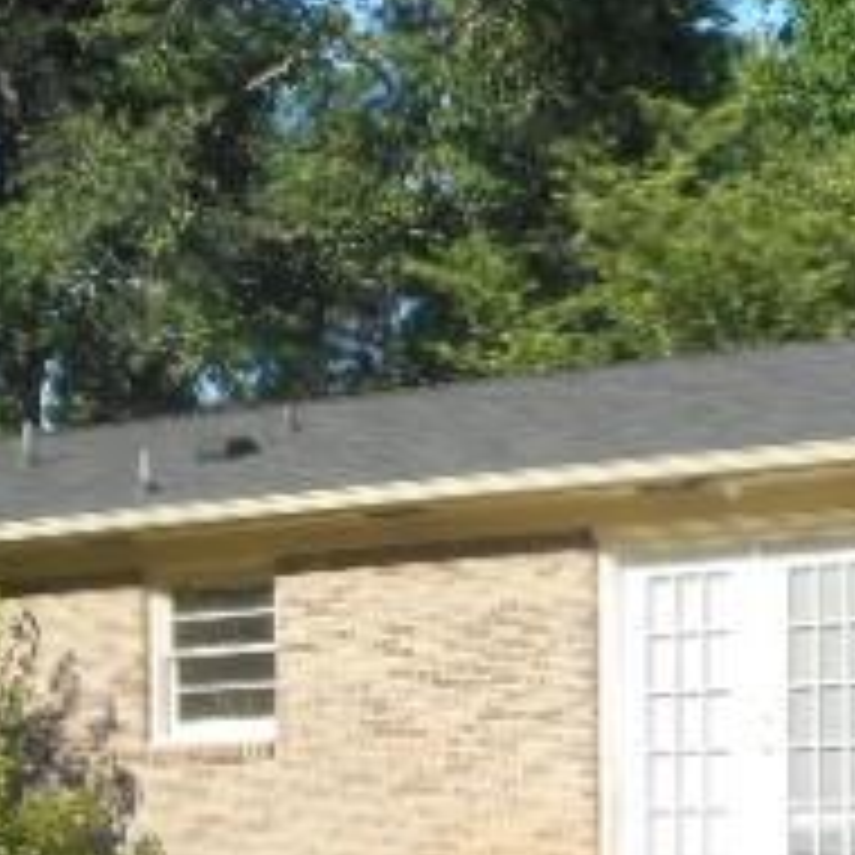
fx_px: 3242
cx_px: 670
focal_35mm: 116
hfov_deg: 14.9
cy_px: 972
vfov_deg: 14.6
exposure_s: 1/200
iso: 80
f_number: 4.5
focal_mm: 6.9
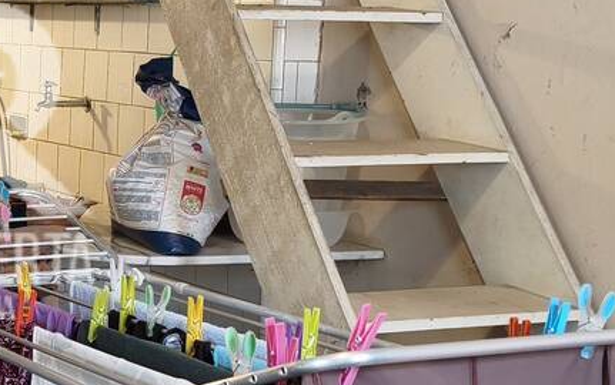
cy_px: 163
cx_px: -110
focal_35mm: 92
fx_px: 1543
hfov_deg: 21.1
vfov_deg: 14.2
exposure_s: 1/59.9
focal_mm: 4.94
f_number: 1.5
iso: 250
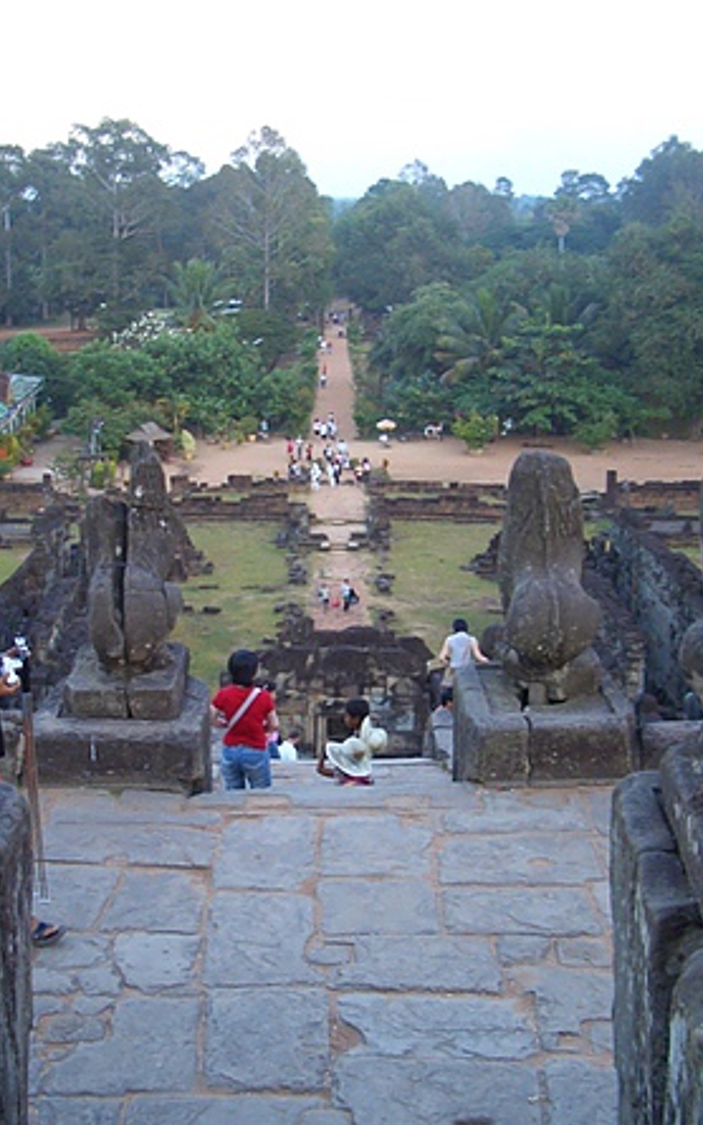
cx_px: 293
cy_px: 566
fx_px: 1533
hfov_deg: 25.8
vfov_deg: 40.3
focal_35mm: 50
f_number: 2.6
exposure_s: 1/40
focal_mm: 5.8
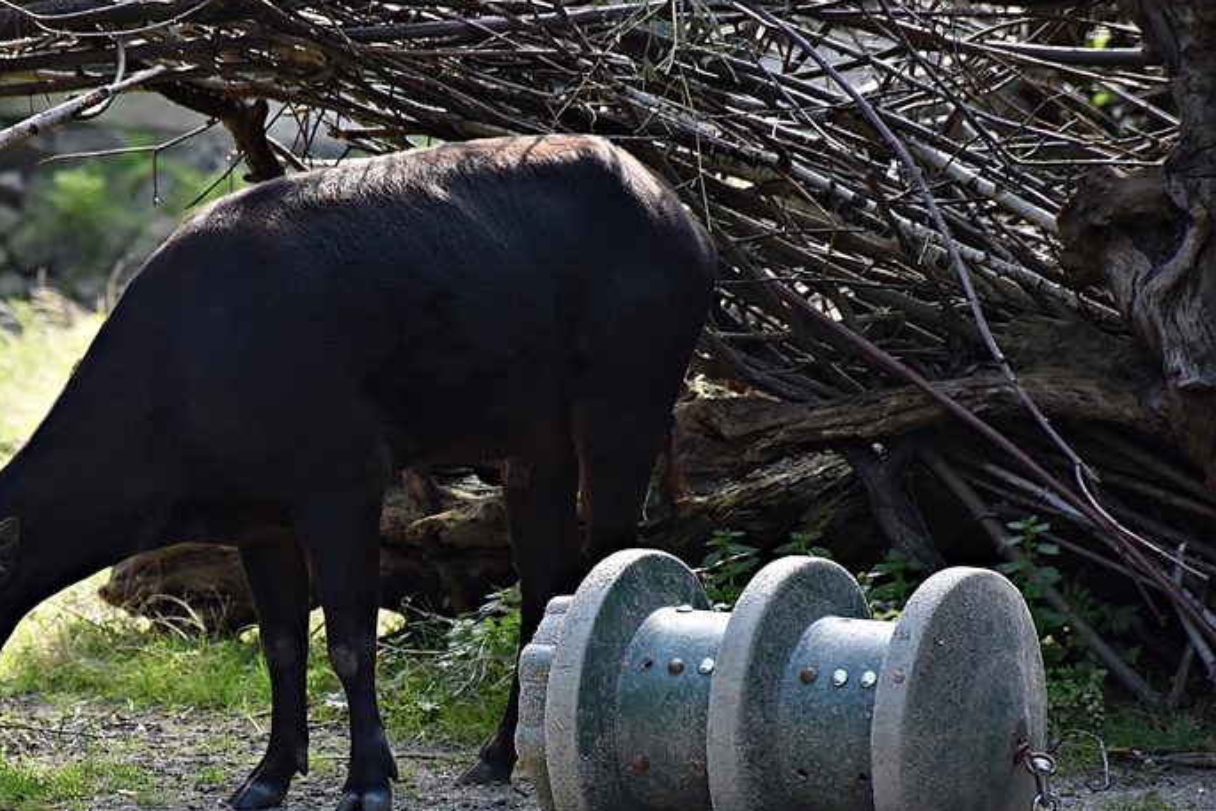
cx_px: 337
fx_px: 10608
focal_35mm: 314
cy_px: 473
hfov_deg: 6.6
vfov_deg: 4.4
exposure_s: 1/640
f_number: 5.6
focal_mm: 140
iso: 800
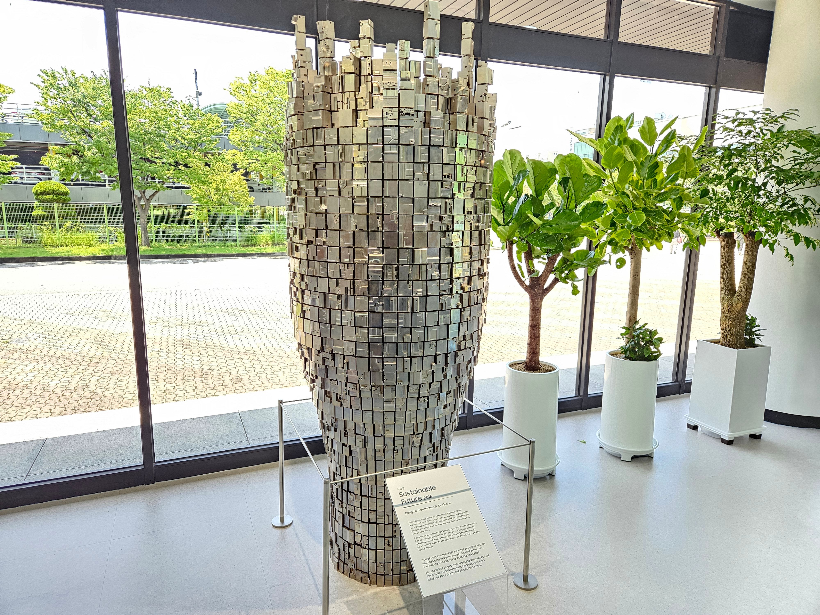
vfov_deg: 58.9
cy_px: 308
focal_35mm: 23
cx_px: 410
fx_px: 545
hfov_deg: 73.9
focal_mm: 5.4
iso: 250
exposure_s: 1/120
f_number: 1.8
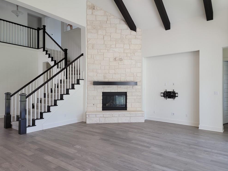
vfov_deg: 54.9
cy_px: 85
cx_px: 114
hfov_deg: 69.4
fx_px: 165
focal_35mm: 25
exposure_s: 1/120
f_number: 1.8
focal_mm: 6.7
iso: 80
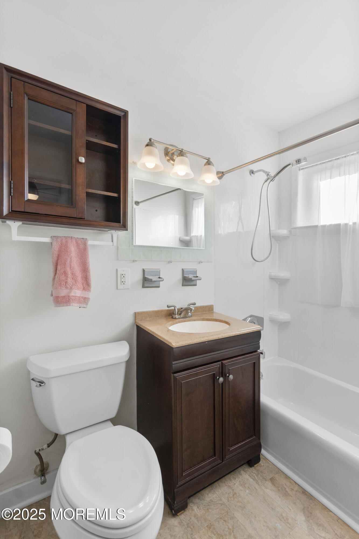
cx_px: 180
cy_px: 270
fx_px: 224
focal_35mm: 15
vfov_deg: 100.4
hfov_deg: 77.3
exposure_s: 1/125
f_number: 5.6
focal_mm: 10
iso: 800
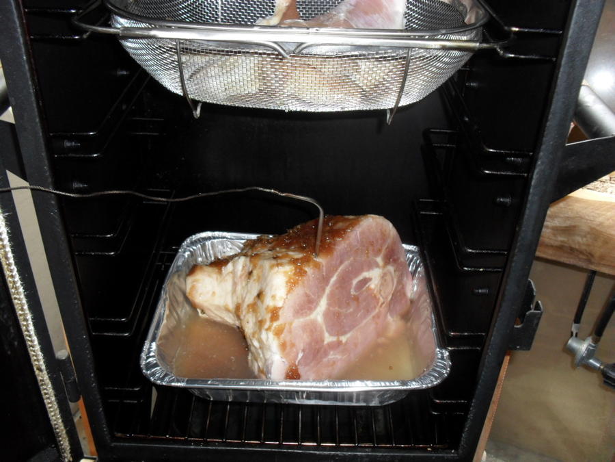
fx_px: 622
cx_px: 308
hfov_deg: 52.6
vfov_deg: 40.7
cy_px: 231
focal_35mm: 35
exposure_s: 1/45
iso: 200
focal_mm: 6.3
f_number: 3.2
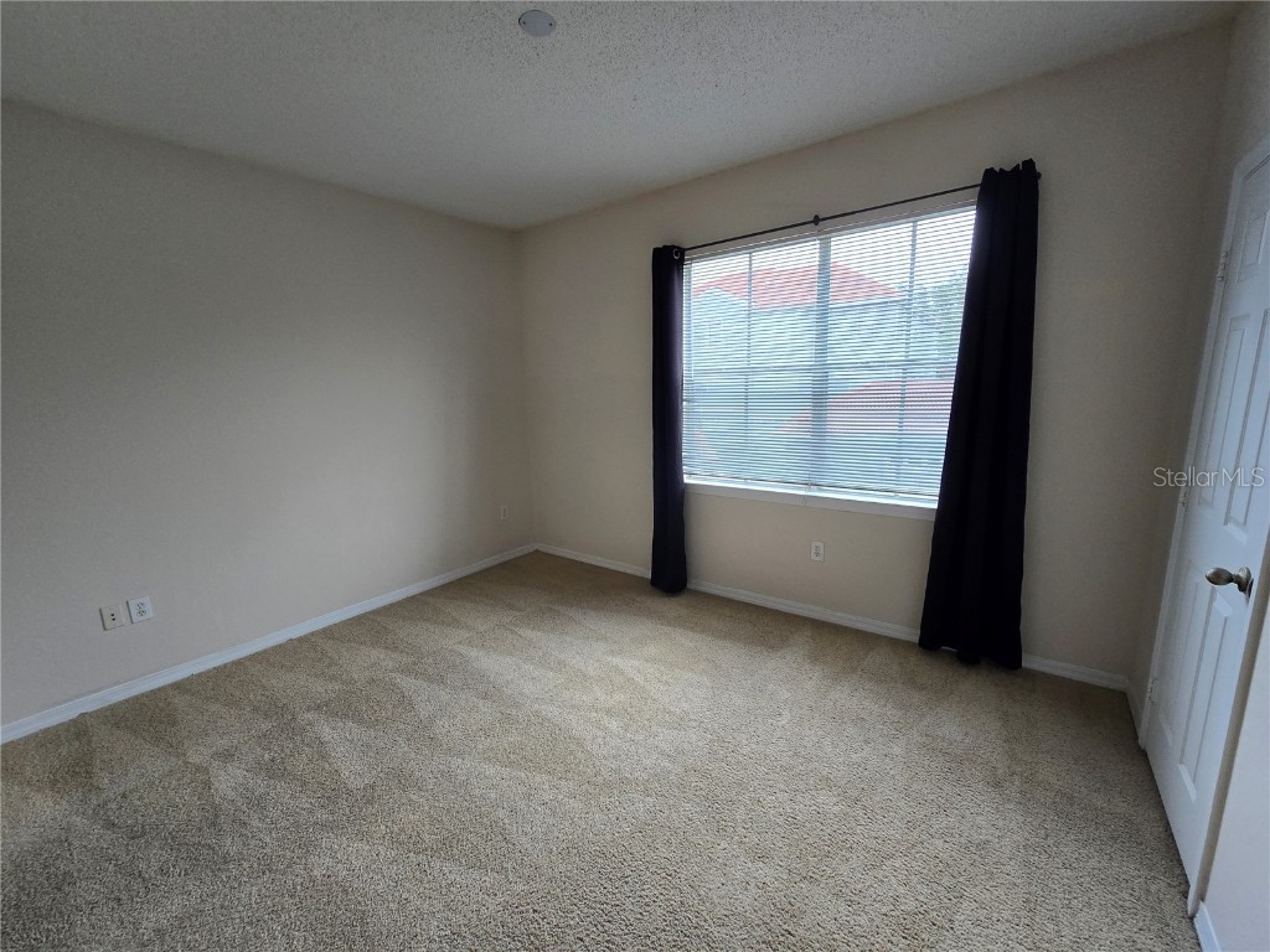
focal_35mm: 13
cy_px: 476
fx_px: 477
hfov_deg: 106.2
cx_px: 635
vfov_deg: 89.9
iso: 160
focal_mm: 2.2
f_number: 2.2
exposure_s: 1/100
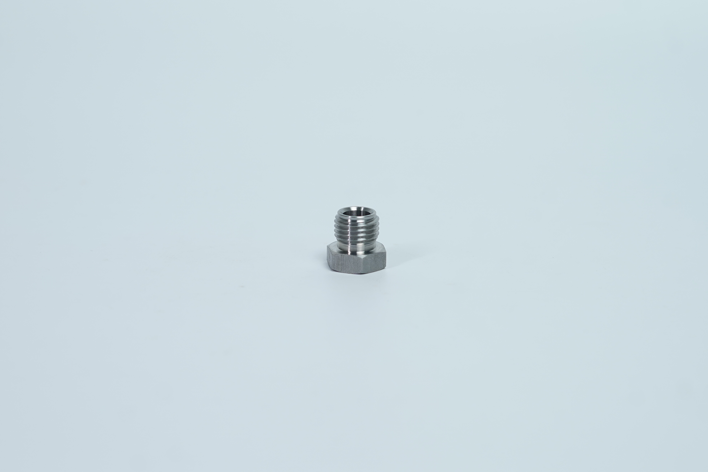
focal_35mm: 75
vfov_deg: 18.2
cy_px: 236
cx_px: 354
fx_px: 1475
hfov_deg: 27.0
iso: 320
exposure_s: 1/160
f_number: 4.5
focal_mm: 50
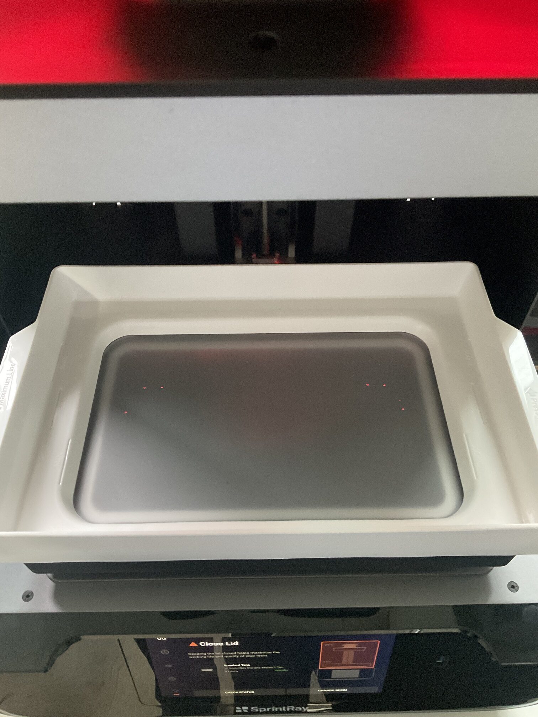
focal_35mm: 29
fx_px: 601
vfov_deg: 61.7
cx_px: 269
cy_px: 358
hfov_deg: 48.2
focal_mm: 3
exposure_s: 1/30
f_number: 1.8
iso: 400
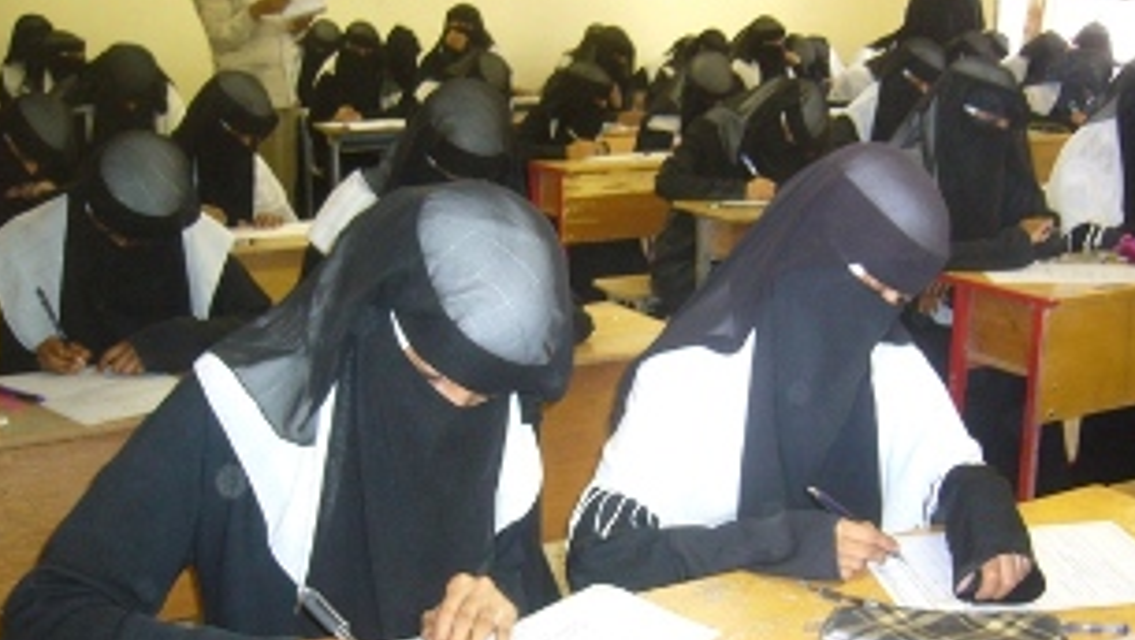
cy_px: 402
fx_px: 1325
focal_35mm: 44
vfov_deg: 27.1
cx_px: 573
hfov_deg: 46.4
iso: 200
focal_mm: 5.8
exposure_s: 1/30
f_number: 2.8
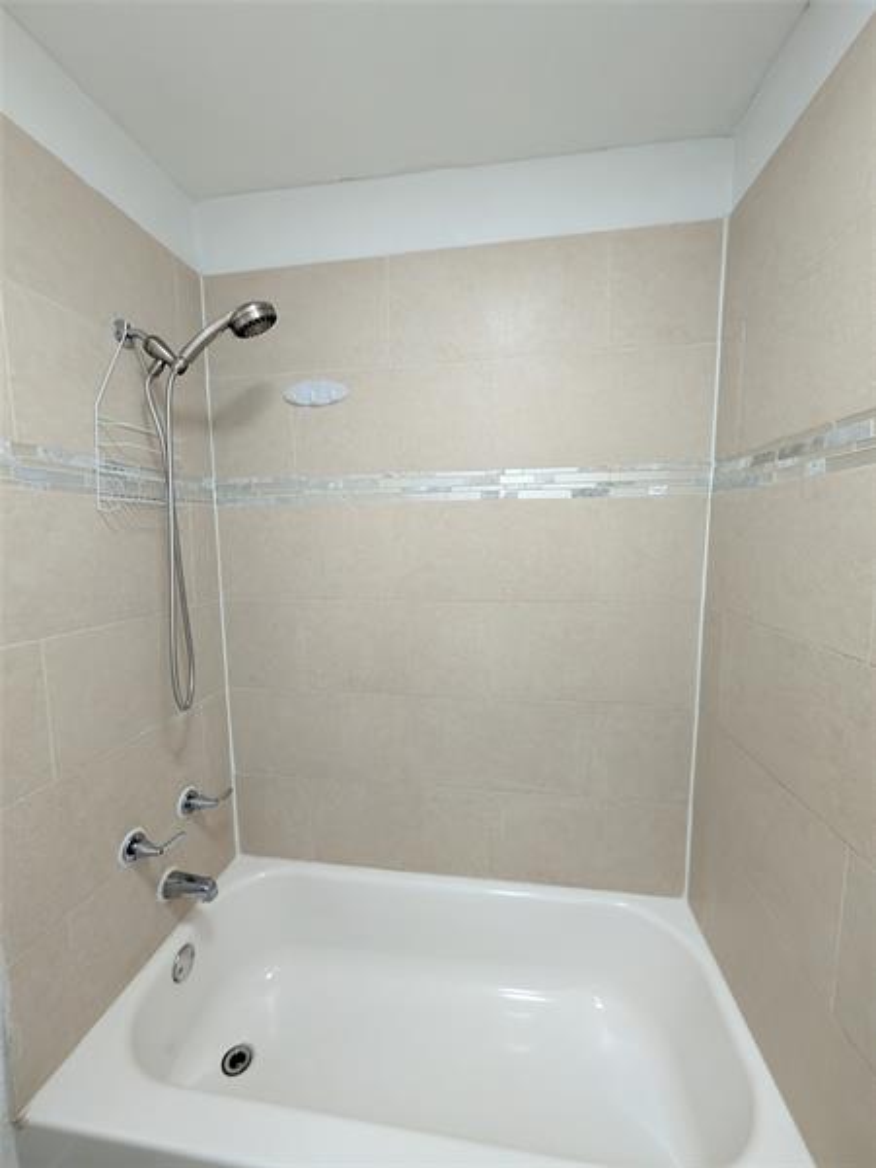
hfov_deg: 89.9
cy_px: 584
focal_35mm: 13
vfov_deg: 106.2
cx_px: 438
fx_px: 439
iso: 72
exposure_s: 1/40
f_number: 2.2
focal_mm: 1.54
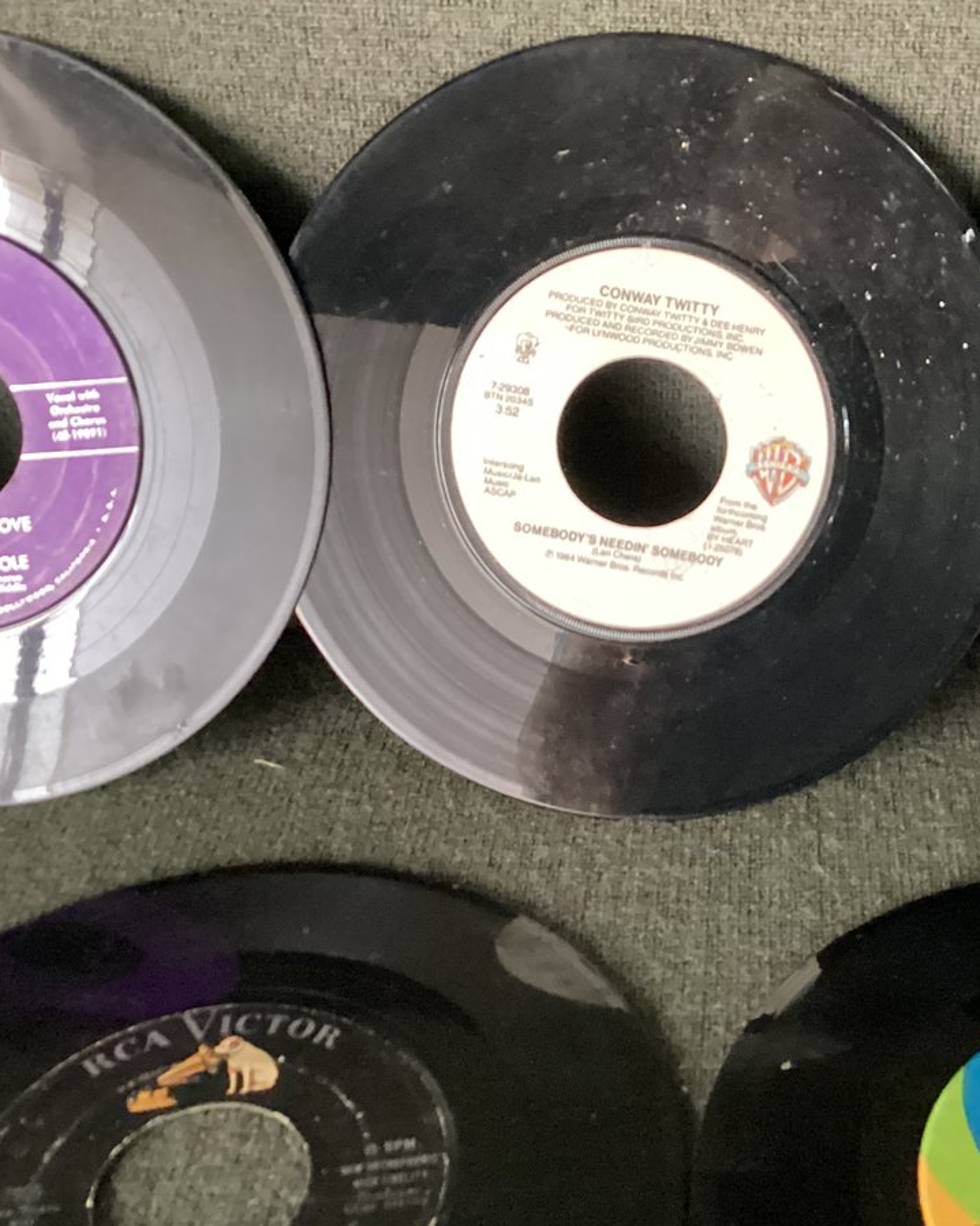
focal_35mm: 51
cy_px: 582
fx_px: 1850
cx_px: 717
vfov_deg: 36.7
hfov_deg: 29.3
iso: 500
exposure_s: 1/30
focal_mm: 3.3
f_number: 2.4
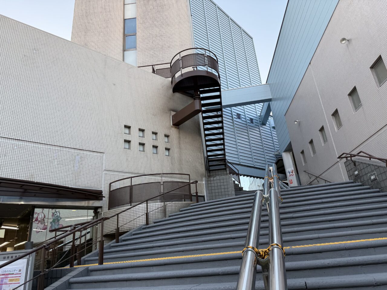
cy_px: 145
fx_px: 268
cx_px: 194
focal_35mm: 24
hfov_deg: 71.6
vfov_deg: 56.8
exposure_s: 1/121
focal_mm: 6.76
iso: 50
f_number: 1.78
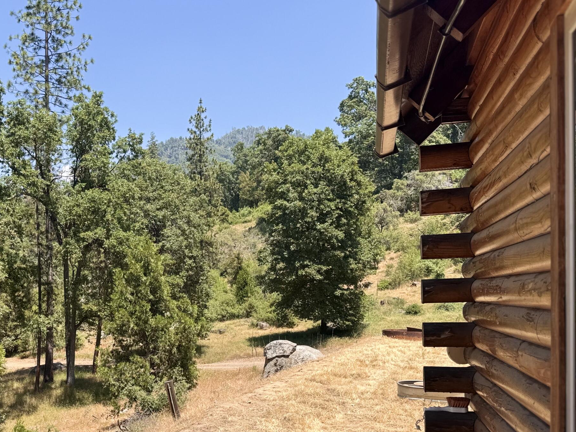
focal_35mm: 40
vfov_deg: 35.5
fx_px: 666
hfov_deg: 45.2
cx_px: 144
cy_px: 298
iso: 80
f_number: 1.78
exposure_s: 1/2833
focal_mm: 6.76
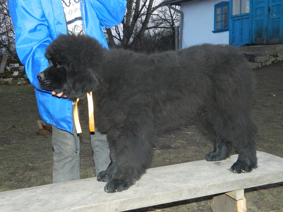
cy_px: 106
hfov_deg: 40.4
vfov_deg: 30.9
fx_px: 384
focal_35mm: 47
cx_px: 142
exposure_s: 1/50
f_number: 3.6
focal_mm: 8.4
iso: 500
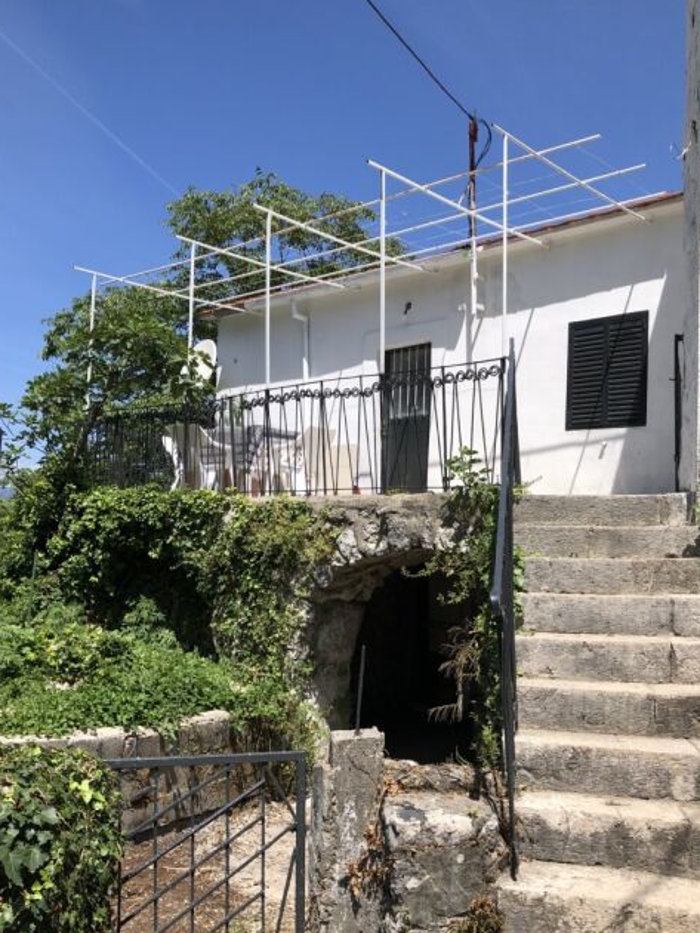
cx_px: 358
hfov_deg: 44.2
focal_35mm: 32
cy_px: 521
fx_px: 862
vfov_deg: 56.6
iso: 20
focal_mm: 4
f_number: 1.8
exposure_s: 1/2088
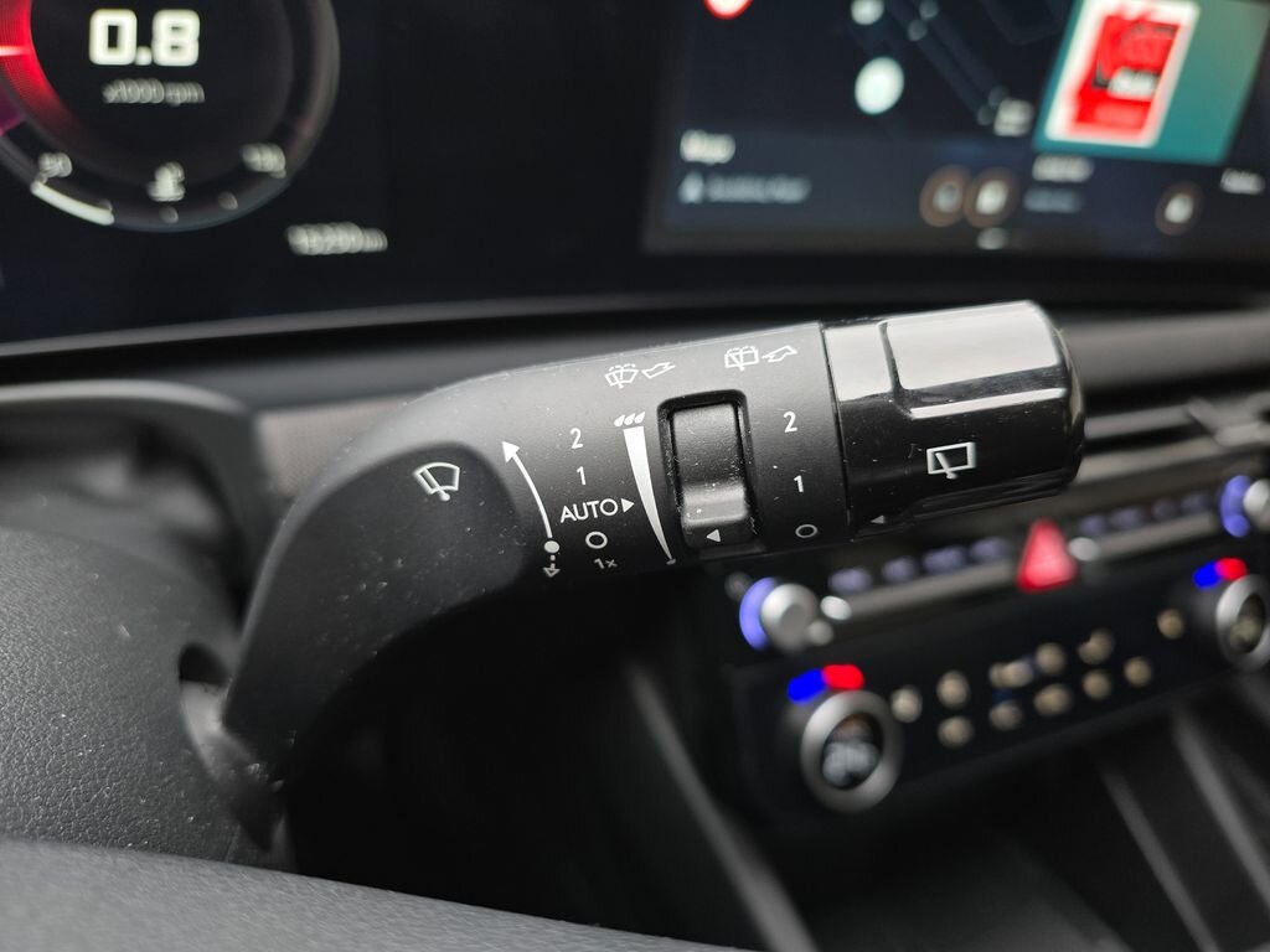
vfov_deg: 58.9
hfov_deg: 73.9
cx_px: 635
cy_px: 476
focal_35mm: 23
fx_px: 844
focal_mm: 6.3
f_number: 1.7
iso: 200
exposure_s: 1/180
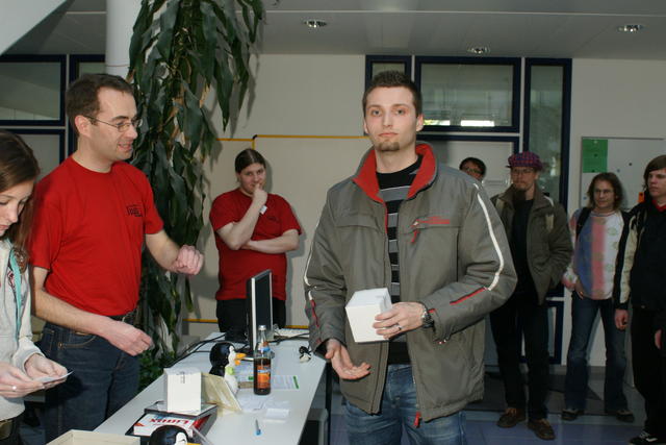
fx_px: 666
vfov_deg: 36.9
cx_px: 333
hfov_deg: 53.1
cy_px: 222
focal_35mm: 36
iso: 800
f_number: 5.6
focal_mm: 24
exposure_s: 1/60
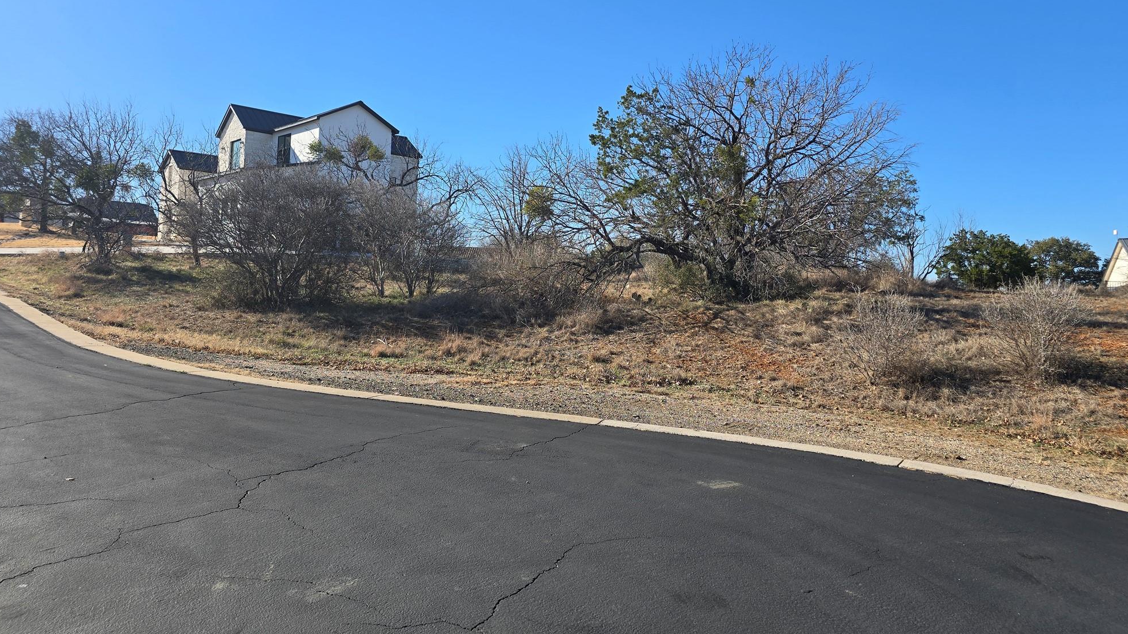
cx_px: 569
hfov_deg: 71.9
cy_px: 235
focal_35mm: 26
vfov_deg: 44.0
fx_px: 778
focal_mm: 6.3
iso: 12
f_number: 1.7
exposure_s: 1/655
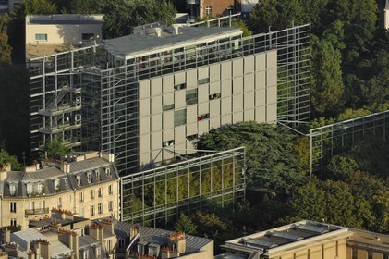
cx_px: 194
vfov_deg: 3.1
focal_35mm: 450
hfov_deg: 4.6
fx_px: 4859
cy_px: 130
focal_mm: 300
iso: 100
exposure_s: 1/640
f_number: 4.8
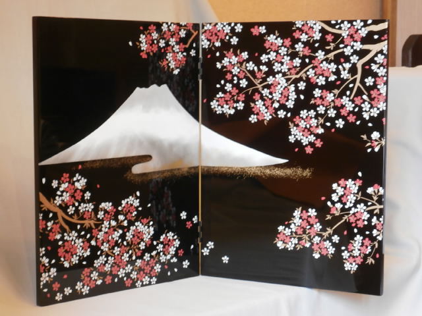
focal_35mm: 73
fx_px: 890
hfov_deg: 26.7
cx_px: 211
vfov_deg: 20.2
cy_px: 158
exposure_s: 1/8
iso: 200
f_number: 4.4
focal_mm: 13
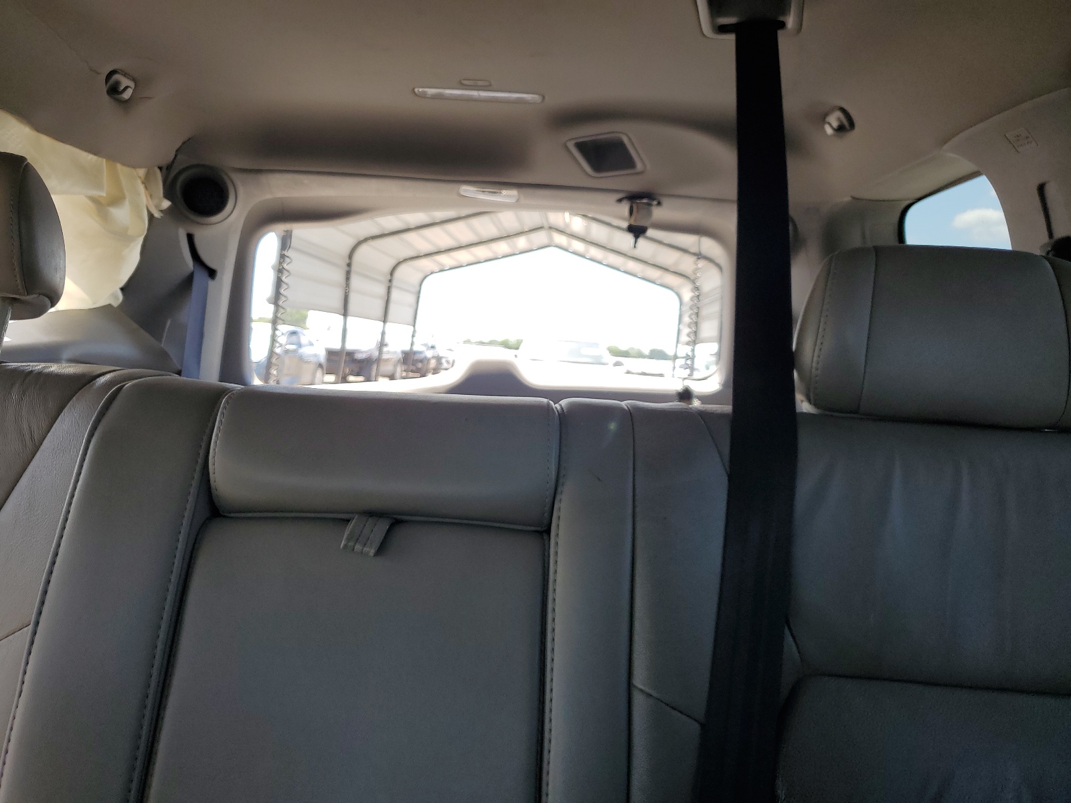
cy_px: 402
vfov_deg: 53.1
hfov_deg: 67.3
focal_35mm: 26
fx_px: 804
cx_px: 536
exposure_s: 1/625
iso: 50
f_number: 1.5
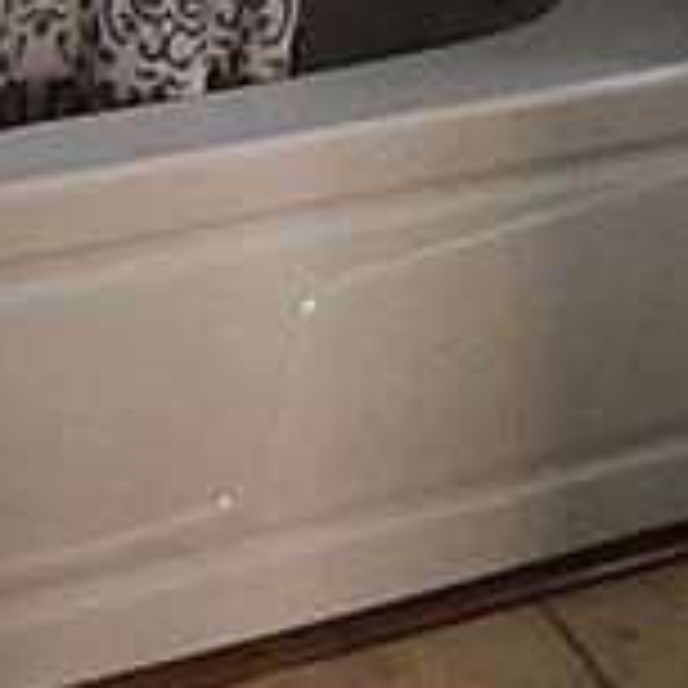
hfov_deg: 22.2
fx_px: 1731
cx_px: 133
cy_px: -742
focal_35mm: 77
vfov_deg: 16.4
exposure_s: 1/33.3
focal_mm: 1.13
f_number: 2.2
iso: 640
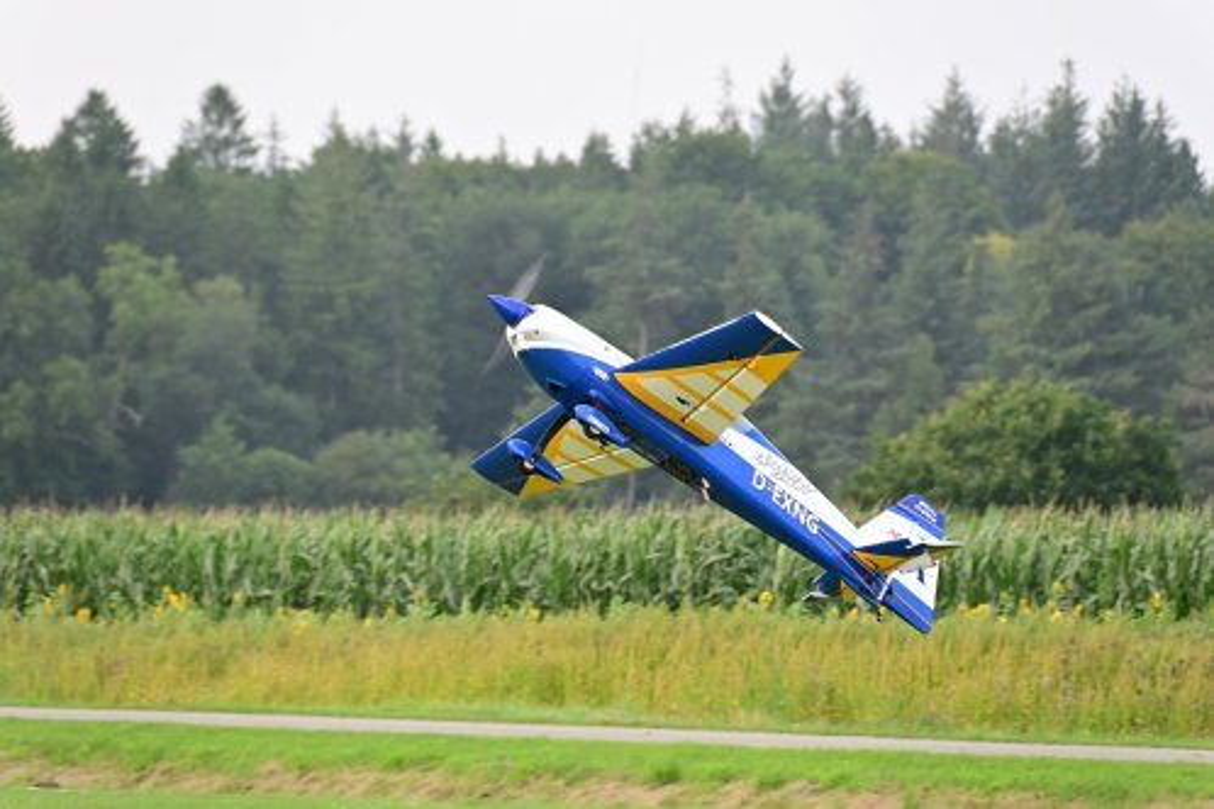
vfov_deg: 4.6
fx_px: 10116
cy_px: 404
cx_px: 607
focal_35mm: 300
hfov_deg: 6.9
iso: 640
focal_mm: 200
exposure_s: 1/400
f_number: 5.6
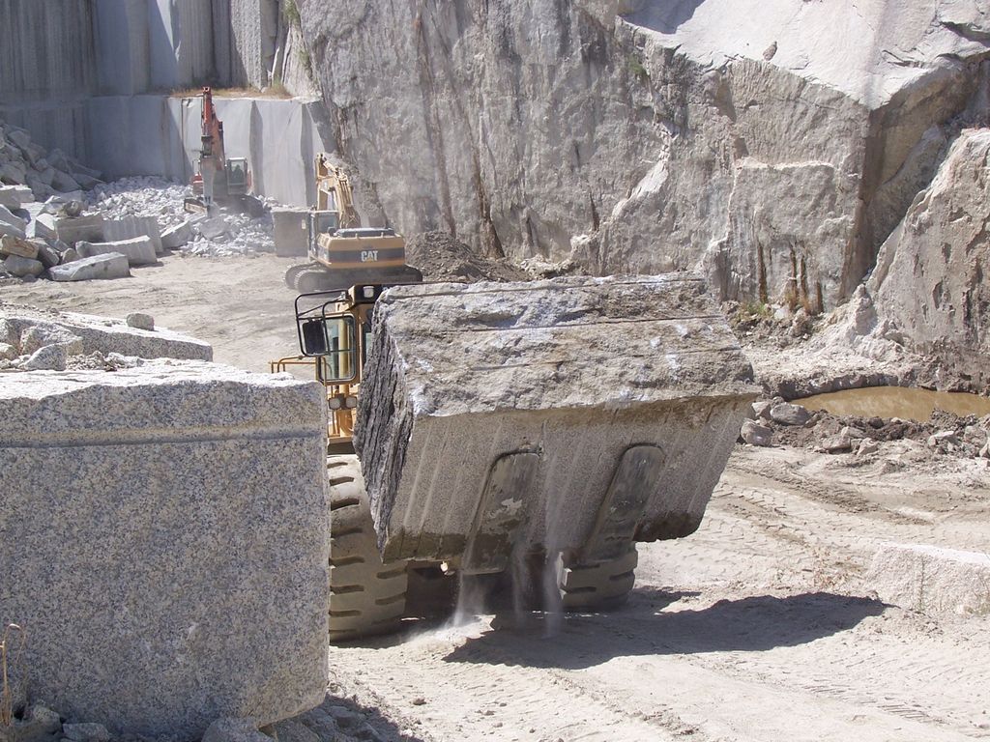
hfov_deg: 38.2
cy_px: 371
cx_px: 495
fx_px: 1430
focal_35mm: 50
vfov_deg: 29.1
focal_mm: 8.6
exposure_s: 1/500
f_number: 4.8
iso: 80
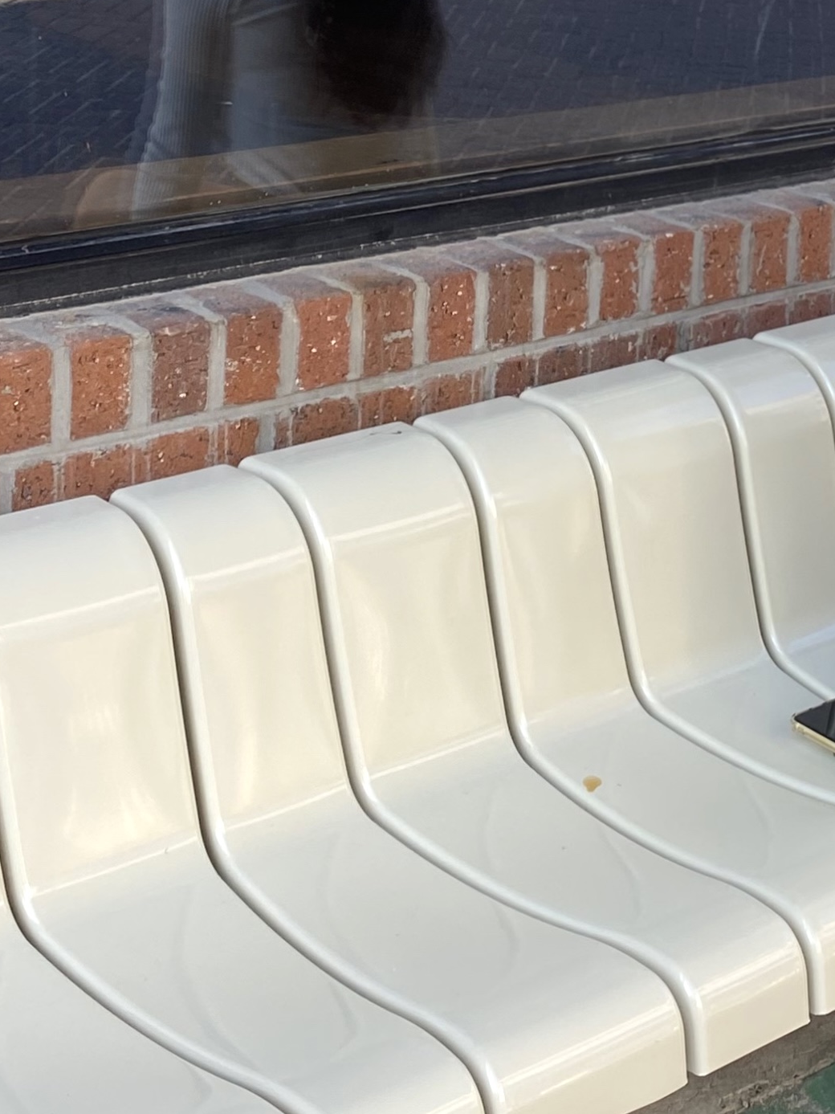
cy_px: -20
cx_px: 918
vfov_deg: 24.7
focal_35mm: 75
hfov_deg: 18.9
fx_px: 2413
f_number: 1.8
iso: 32
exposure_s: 1/152
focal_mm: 4.25
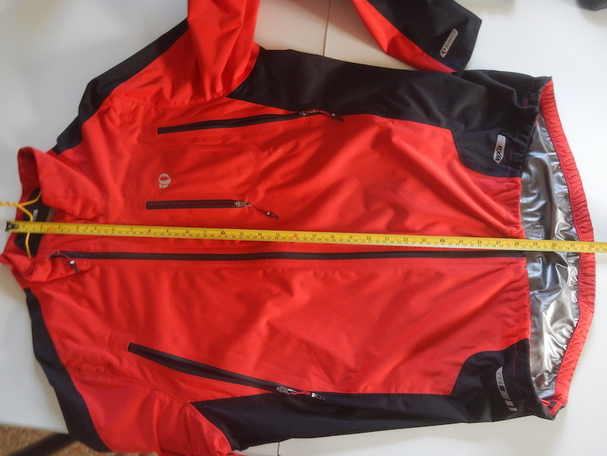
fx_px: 579
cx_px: 304
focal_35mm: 33
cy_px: 228
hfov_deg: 55.4
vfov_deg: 42.9
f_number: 3.9
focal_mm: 5.9
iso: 450
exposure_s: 1/15
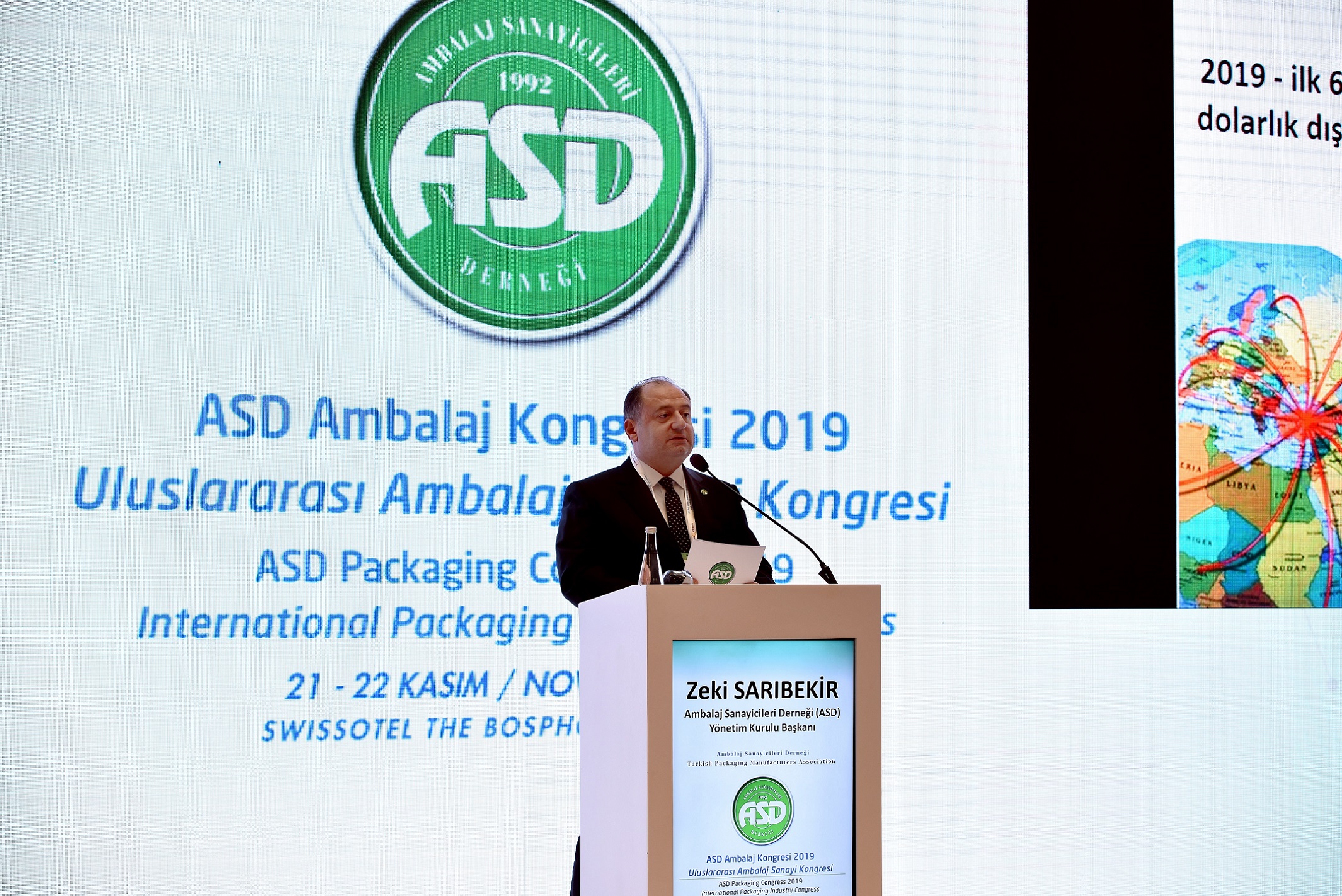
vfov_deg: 16.7
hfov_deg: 24.8
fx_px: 3058
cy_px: 448
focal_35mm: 82
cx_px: 671
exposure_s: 1/160
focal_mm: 82
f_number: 4
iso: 1000
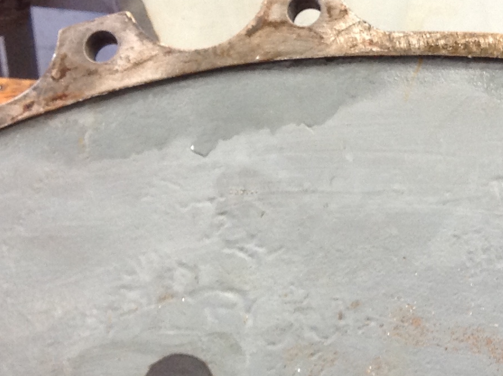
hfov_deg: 18.8
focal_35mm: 101
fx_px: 1466
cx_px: 526
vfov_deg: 14.5
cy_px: 292
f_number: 2.4
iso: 125
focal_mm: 4.28
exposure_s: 1/15
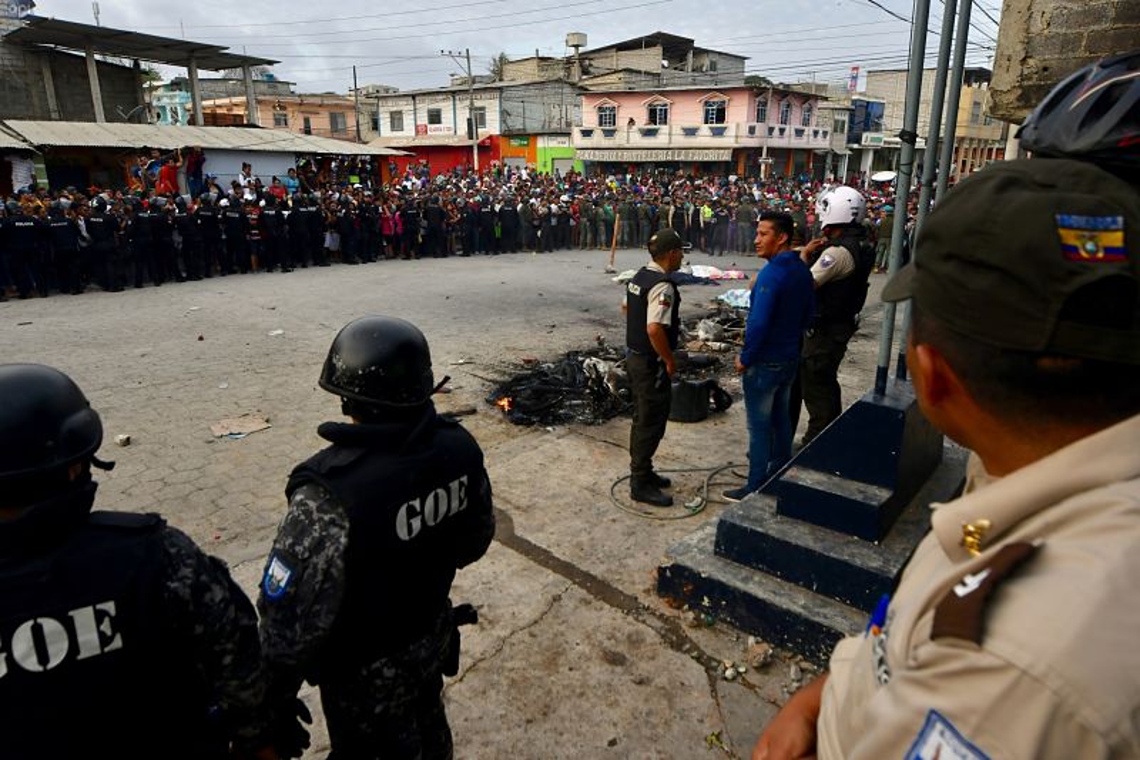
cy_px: 380
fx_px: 665
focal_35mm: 21
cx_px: 570
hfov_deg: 81.2
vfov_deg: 59.5
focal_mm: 14
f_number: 5.6
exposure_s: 1/500
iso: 160
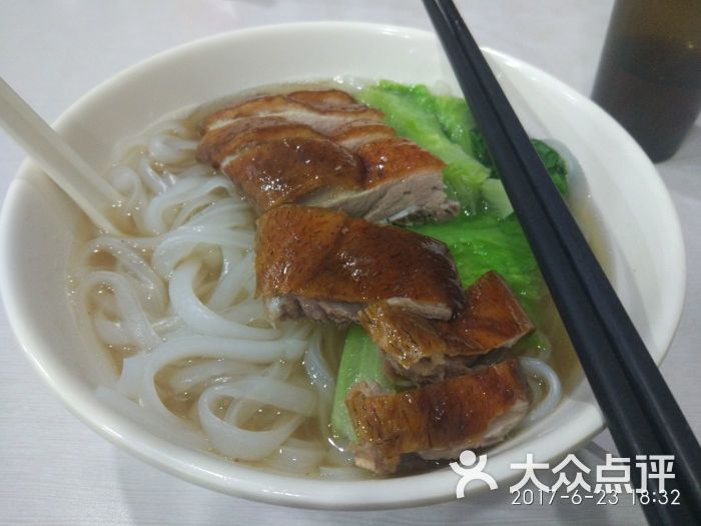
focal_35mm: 28
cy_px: 263
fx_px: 567
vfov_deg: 49.7
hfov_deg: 63.4
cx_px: 350
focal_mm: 4.26
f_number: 2
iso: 381
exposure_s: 1/20
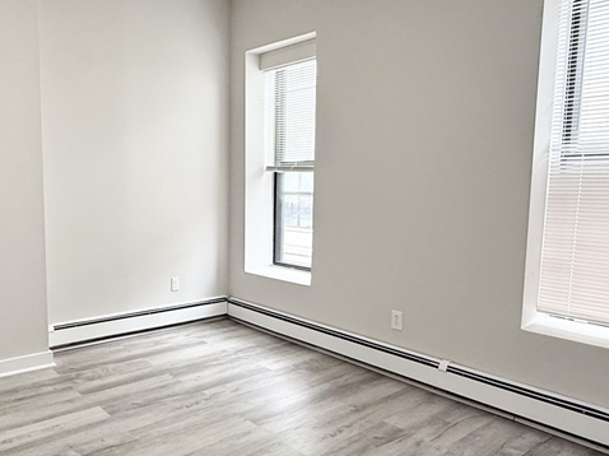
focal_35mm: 30
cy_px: 252
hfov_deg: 59.1
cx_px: 224
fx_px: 528
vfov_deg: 46.7
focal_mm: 2.22
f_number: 2.2
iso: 160
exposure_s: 1/120
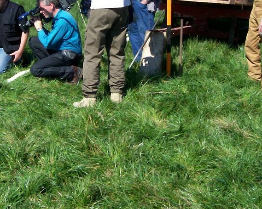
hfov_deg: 27.0
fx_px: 543
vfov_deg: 21.5
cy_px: 32
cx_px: 94
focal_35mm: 70
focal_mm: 5.6
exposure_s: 1/430
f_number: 5.1
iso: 80
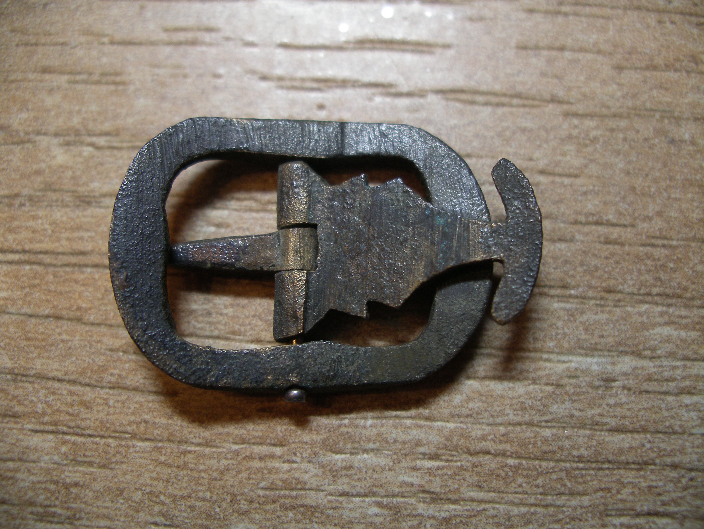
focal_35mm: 37
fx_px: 753
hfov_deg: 50.1
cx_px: 352
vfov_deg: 38.7
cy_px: 264
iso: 160
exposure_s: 1/40
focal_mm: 7.8
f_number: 2.8
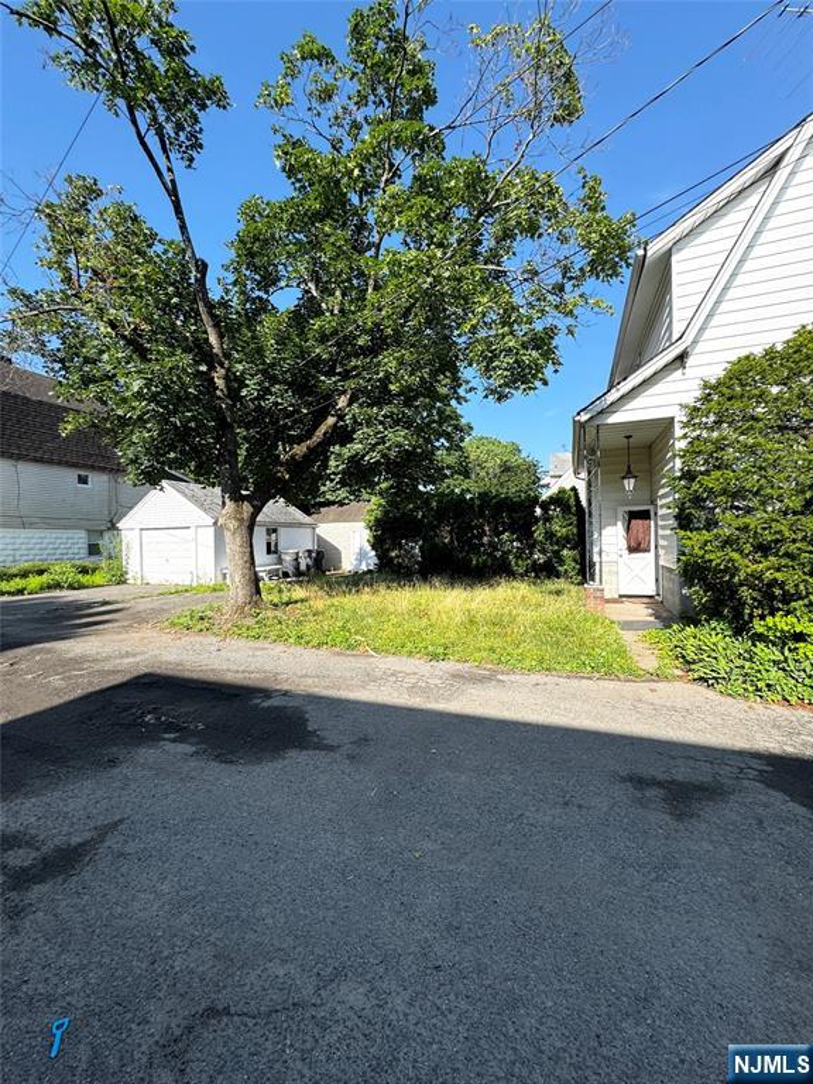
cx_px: 406
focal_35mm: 14
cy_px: 542
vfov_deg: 102.1
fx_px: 438
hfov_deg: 85.7
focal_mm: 2.22
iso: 50
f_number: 2.2
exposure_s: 1/889
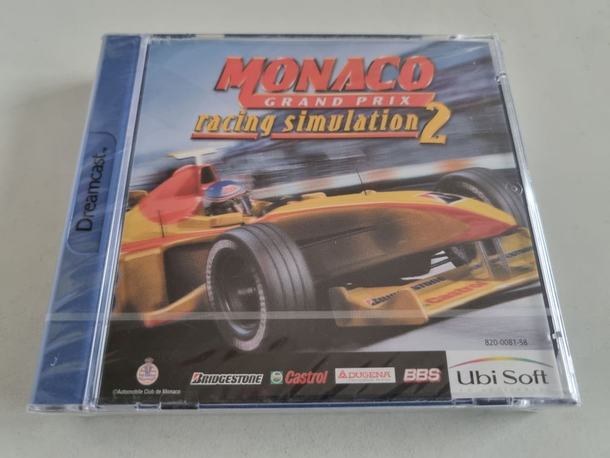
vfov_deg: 53.1
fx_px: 458
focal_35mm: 26
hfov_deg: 67.3
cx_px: 305
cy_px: 229
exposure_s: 1/50
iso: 500
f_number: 1.8
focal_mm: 5.4
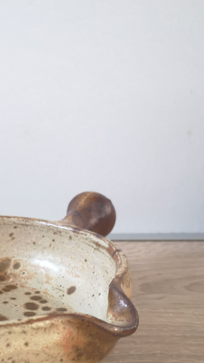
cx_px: 8
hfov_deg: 24.0
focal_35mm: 48
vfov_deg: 41.7
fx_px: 462
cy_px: 268
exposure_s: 1/25
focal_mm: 3.95
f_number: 1.8
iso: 320
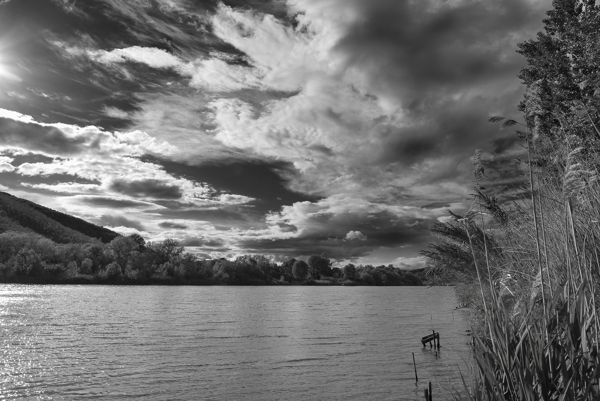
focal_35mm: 24
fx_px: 400
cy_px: 200
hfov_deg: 73.7
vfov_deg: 53.2
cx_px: 300
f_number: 9
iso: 50
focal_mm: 24
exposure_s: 1/200
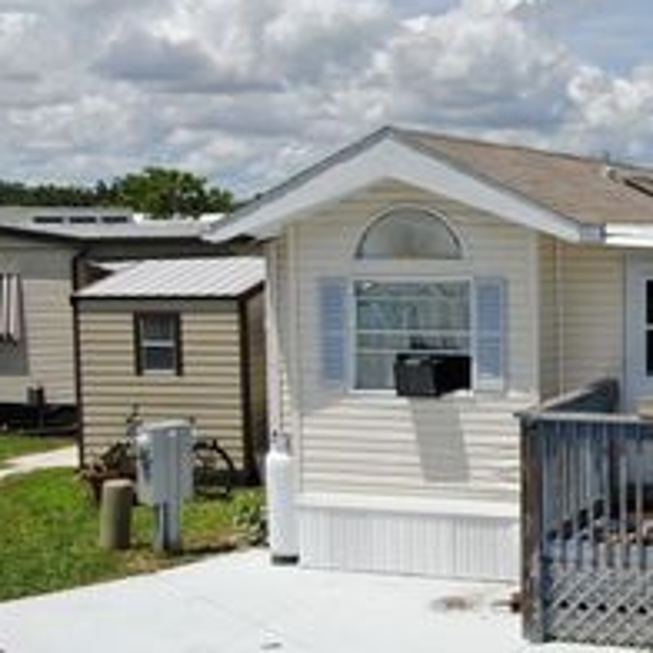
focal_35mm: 54
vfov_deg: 31.6
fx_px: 1152
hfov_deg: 28.3
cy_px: 292
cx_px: 746
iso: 110
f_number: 2.8
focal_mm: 4.39
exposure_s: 1/2500
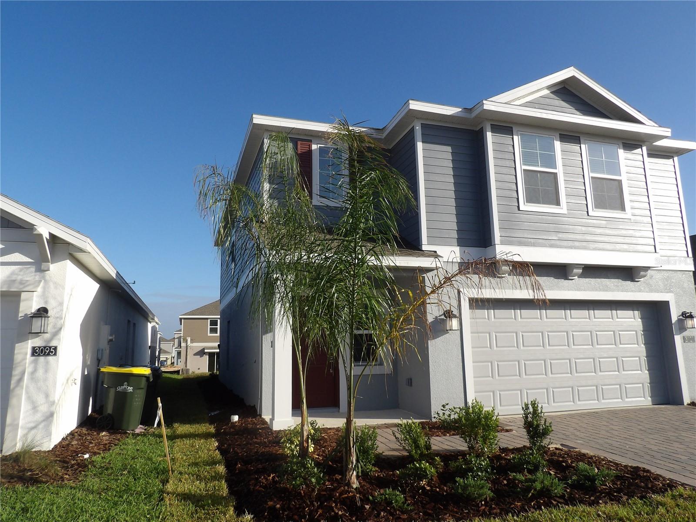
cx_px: 348
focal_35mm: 24
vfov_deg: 56.8
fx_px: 483
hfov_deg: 71.6
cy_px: 261
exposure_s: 1/546
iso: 100
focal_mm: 4.3
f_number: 4.6
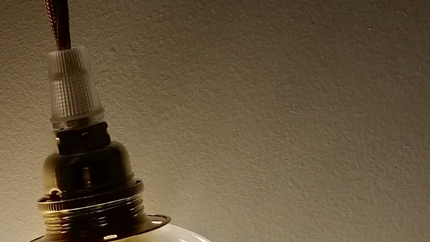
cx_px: -112
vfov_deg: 8.8
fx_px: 1517
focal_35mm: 133
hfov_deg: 15.4
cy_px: 391
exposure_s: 1/456
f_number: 1.8
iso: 50
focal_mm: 3.95
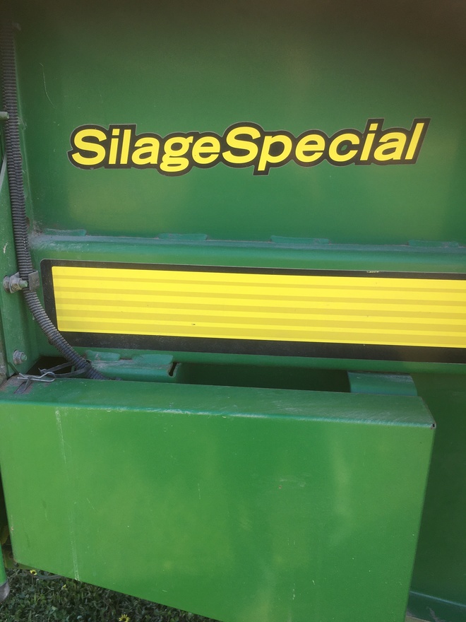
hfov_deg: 48.2
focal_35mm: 29
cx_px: 233
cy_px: 311
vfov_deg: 61.7
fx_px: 521
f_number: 2.2
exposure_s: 1/181
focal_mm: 4.15
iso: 25
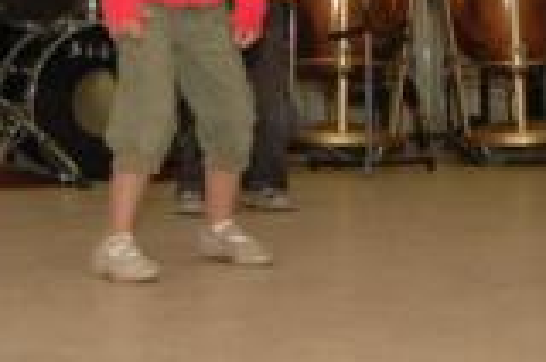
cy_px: -188
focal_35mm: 103
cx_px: 225
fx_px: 1559
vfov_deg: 12.5
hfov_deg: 19.8
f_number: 6.3
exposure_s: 1/80
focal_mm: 22
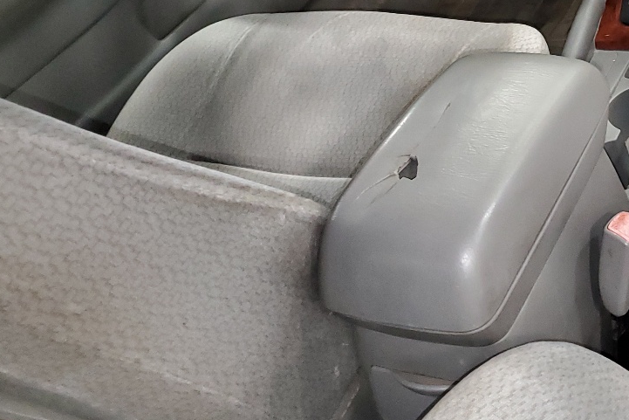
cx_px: 647
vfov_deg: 21.9
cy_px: 14
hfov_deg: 30.7
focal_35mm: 60
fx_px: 1048
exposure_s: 1/30
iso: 333
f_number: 1.5
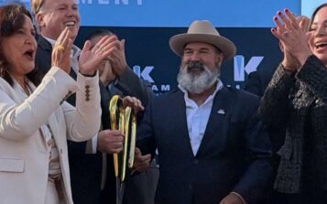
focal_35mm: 76
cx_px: 232
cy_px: 152
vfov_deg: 17.1
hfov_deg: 26.9
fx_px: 677
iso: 320
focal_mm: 6.76
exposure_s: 1/14286
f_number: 1.78
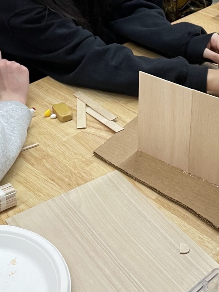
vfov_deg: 26.7
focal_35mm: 69
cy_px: 3
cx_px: 103
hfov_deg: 21.3
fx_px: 582
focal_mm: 4.2
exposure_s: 1/60
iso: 80
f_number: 1.6
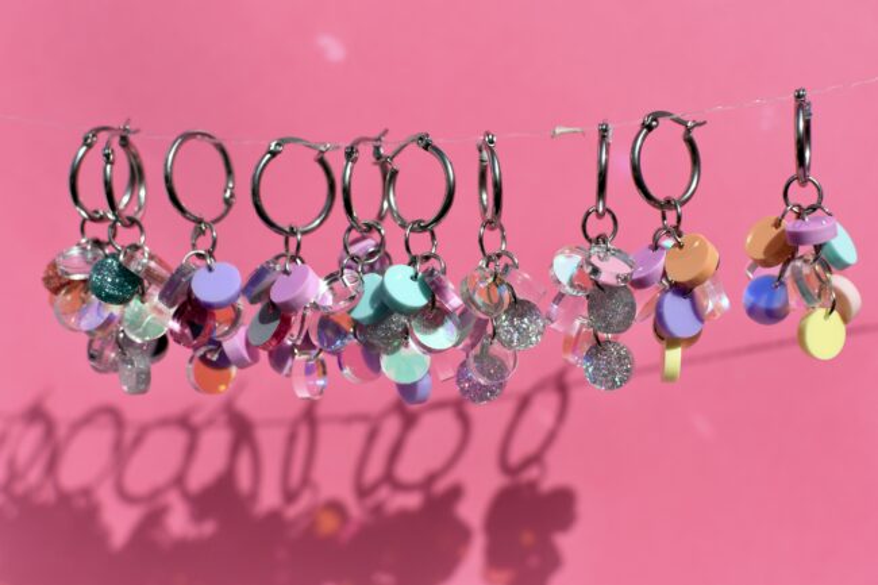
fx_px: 1268
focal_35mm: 52
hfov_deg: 38.2
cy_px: 292
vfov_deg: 26.0
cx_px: 439
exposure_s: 1/6400
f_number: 4
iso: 250
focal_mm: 35
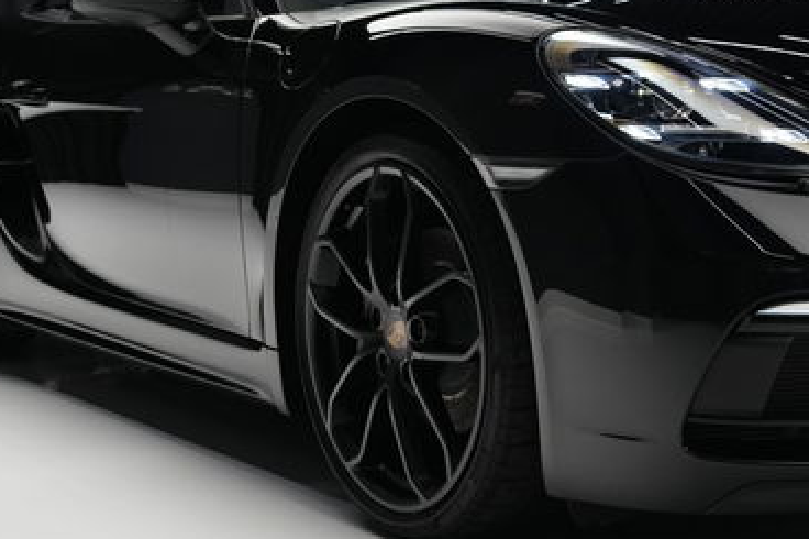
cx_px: 600
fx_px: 1640
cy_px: 180
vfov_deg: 18.6
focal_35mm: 73
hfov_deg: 27.4
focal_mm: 35
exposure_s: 1/60
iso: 1250
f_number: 4
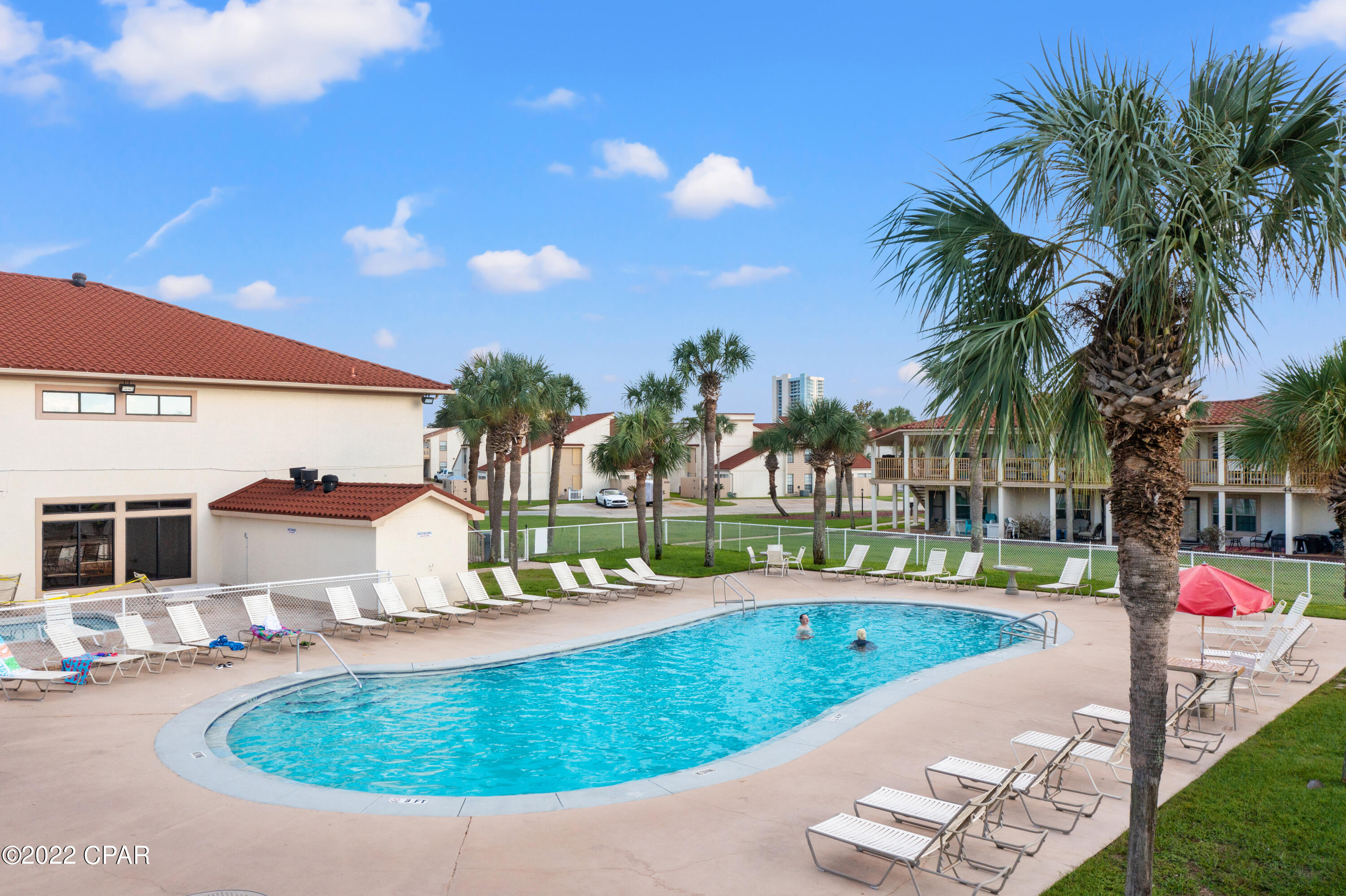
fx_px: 1046
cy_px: 448
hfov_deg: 65.5
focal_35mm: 28
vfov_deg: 46.4
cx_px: 673
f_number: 5.6
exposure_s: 1/320
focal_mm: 10.26
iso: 100
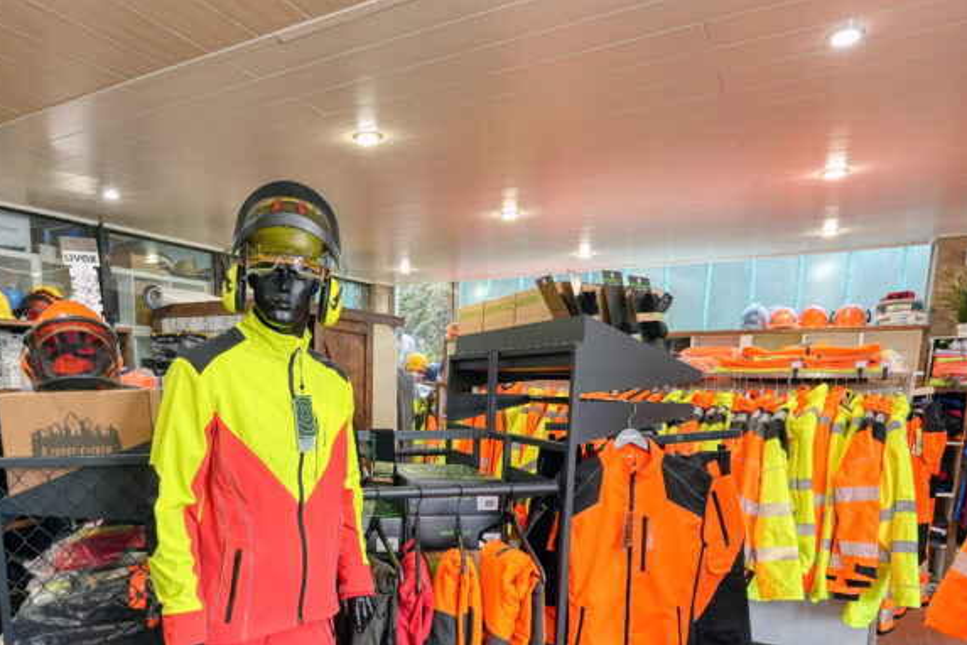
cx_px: 366
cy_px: 507
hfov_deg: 70.4
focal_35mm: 25
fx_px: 671
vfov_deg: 48.6
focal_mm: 14
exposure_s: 1/100
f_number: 4
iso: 2000
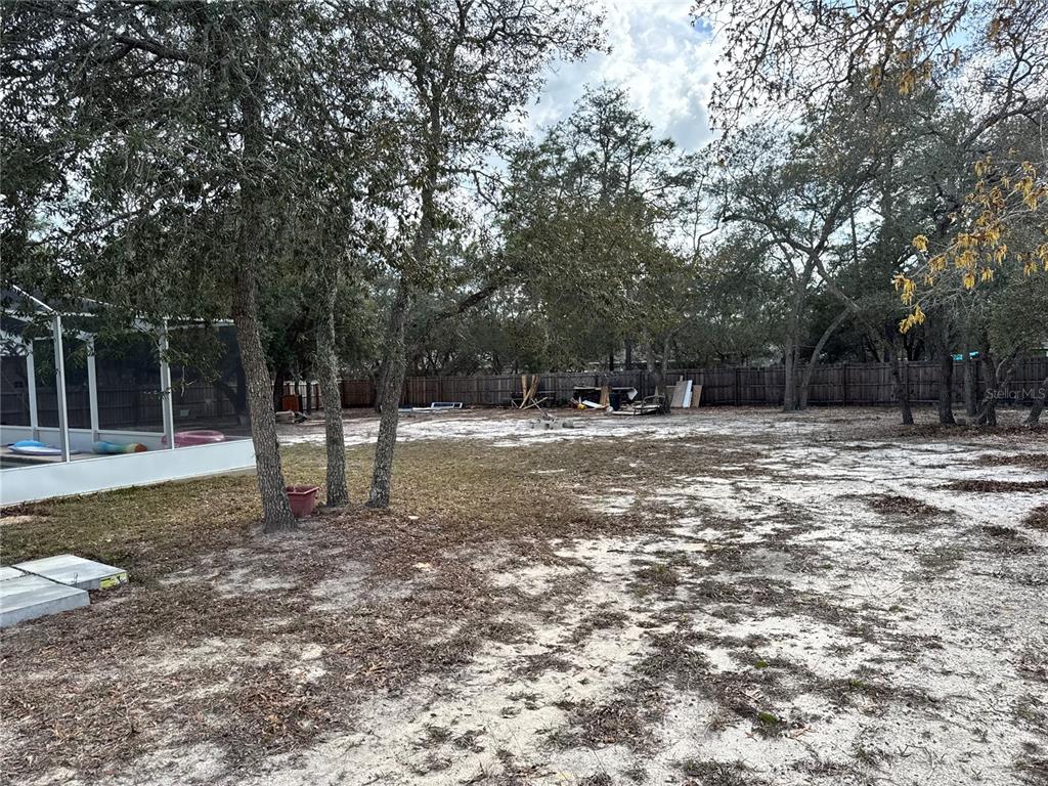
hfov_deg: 71.6
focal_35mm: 24
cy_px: 393
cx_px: 524
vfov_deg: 56.8
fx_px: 727
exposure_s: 1/1980
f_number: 1.78
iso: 80
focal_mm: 6.76
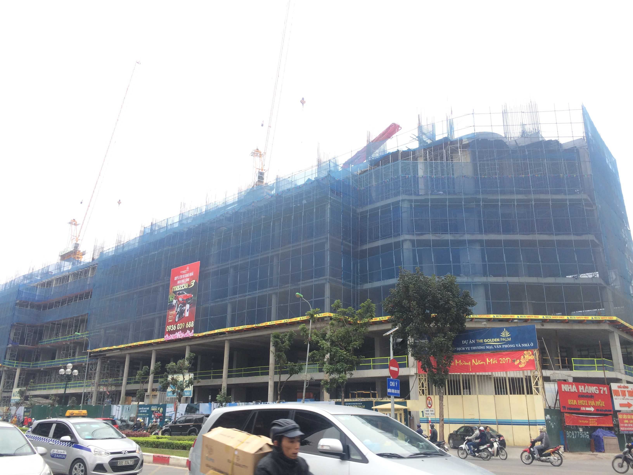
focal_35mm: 30
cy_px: 238
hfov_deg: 60.0
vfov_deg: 46.8
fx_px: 549
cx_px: 316
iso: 32
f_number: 2.2
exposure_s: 1/299
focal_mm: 4.12
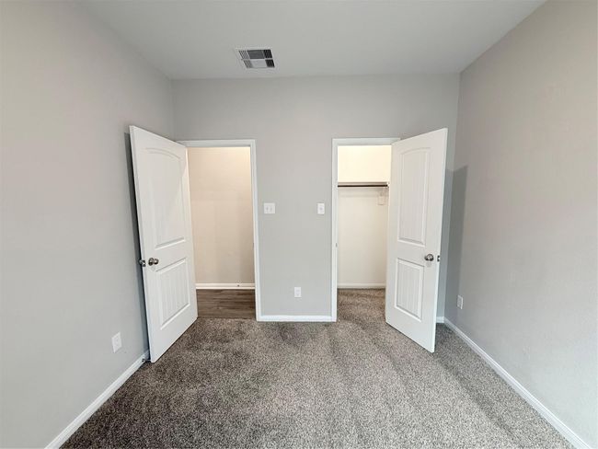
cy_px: 224
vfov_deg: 85.7
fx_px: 242
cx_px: 299
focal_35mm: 14
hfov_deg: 102.0
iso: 160
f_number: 2.2
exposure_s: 1/60
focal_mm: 2.22
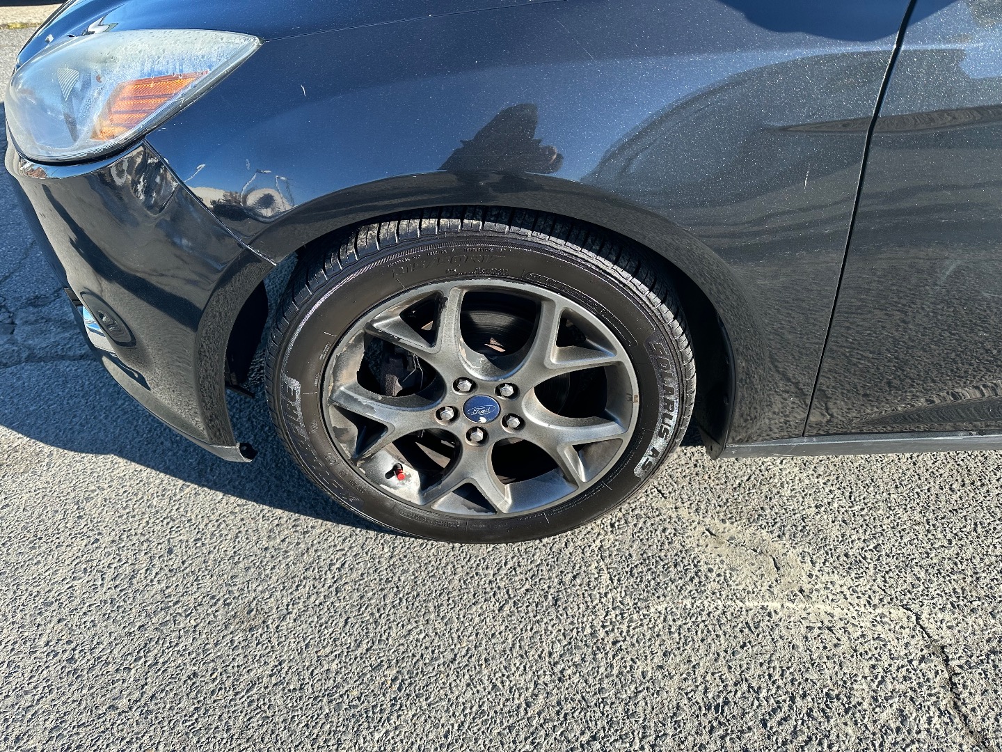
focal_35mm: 24
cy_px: 376
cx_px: 501
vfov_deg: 56.8
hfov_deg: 71.6
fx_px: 695
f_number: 1.78
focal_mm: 6.86
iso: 80
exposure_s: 1/1198
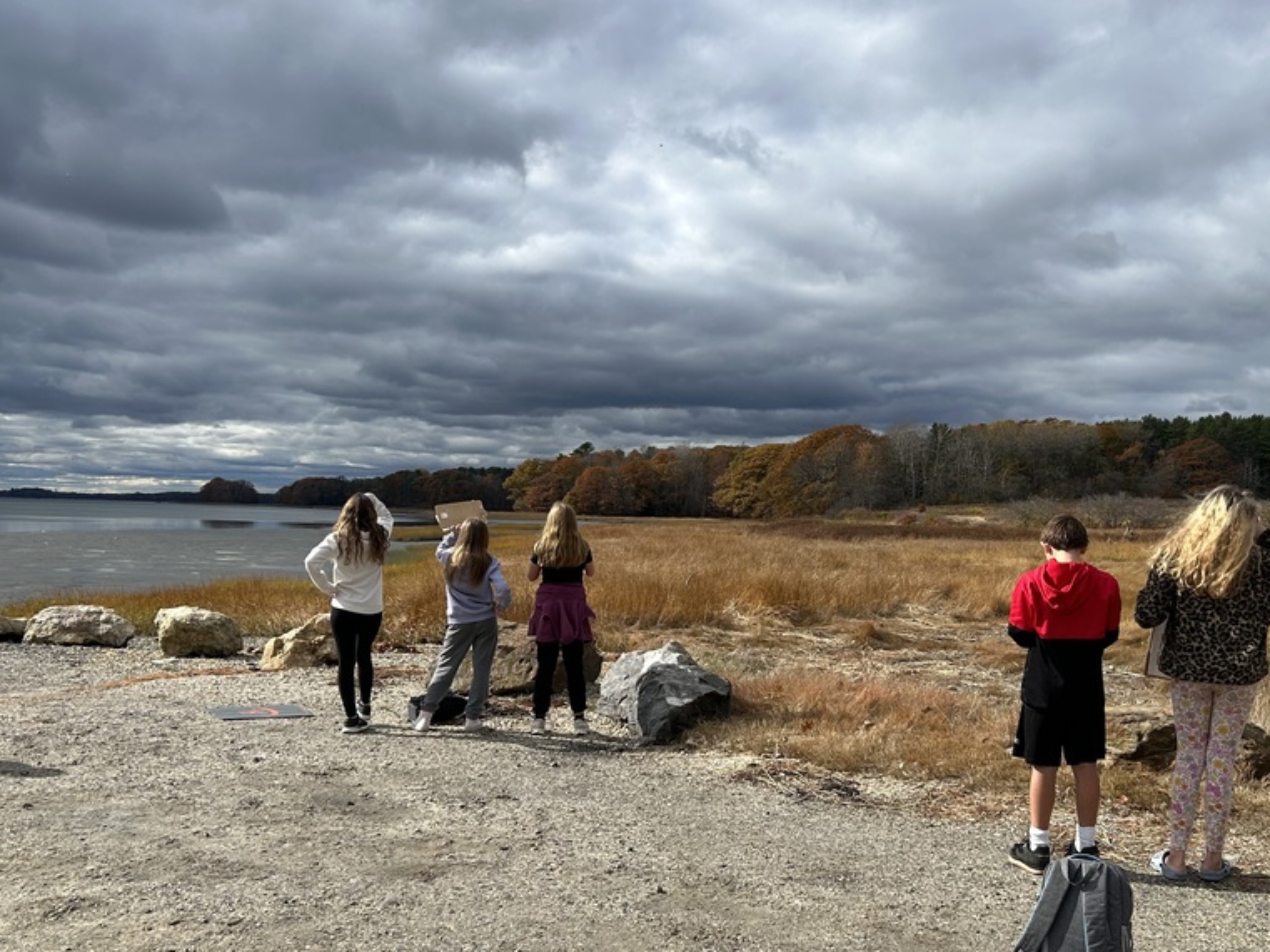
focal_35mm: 35
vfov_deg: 40.6
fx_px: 1284
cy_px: 544
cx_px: 729
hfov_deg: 52.4
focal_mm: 5.7
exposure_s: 1/5076
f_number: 1.5
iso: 50
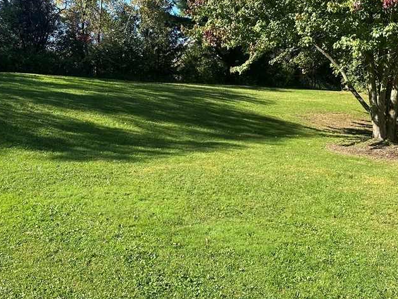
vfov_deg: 36.8
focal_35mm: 39
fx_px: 449
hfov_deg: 47.6
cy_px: 145
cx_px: 164
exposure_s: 1/1721
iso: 80
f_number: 1.78
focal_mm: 6.86
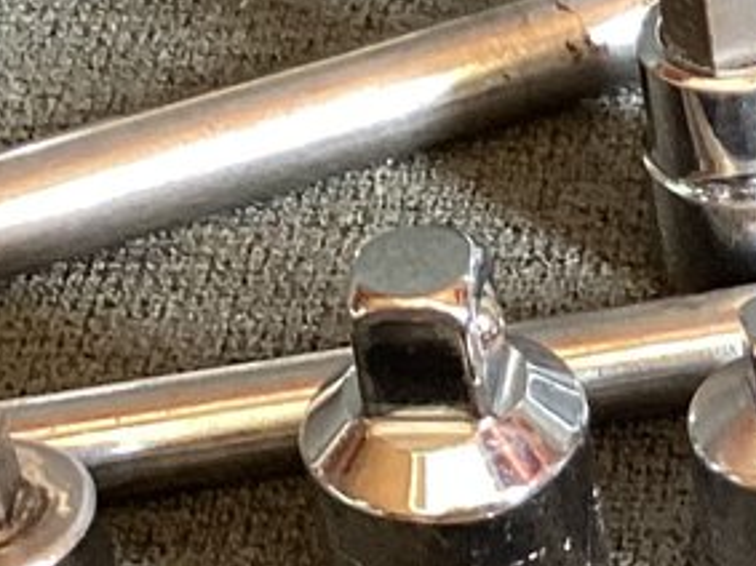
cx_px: 1150
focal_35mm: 166
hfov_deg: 11.4
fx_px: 3624
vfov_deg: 8.9
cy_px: 396
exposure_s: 1/50
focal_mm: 3.3
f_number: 2.4
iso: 125
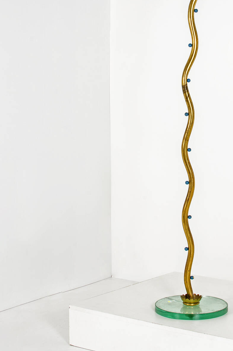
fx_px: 916
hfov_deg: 14.4
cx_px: 189
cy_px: 111
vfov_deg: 21.6
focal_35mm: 94
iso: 100
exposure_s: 1/160
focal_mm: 35
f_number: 16
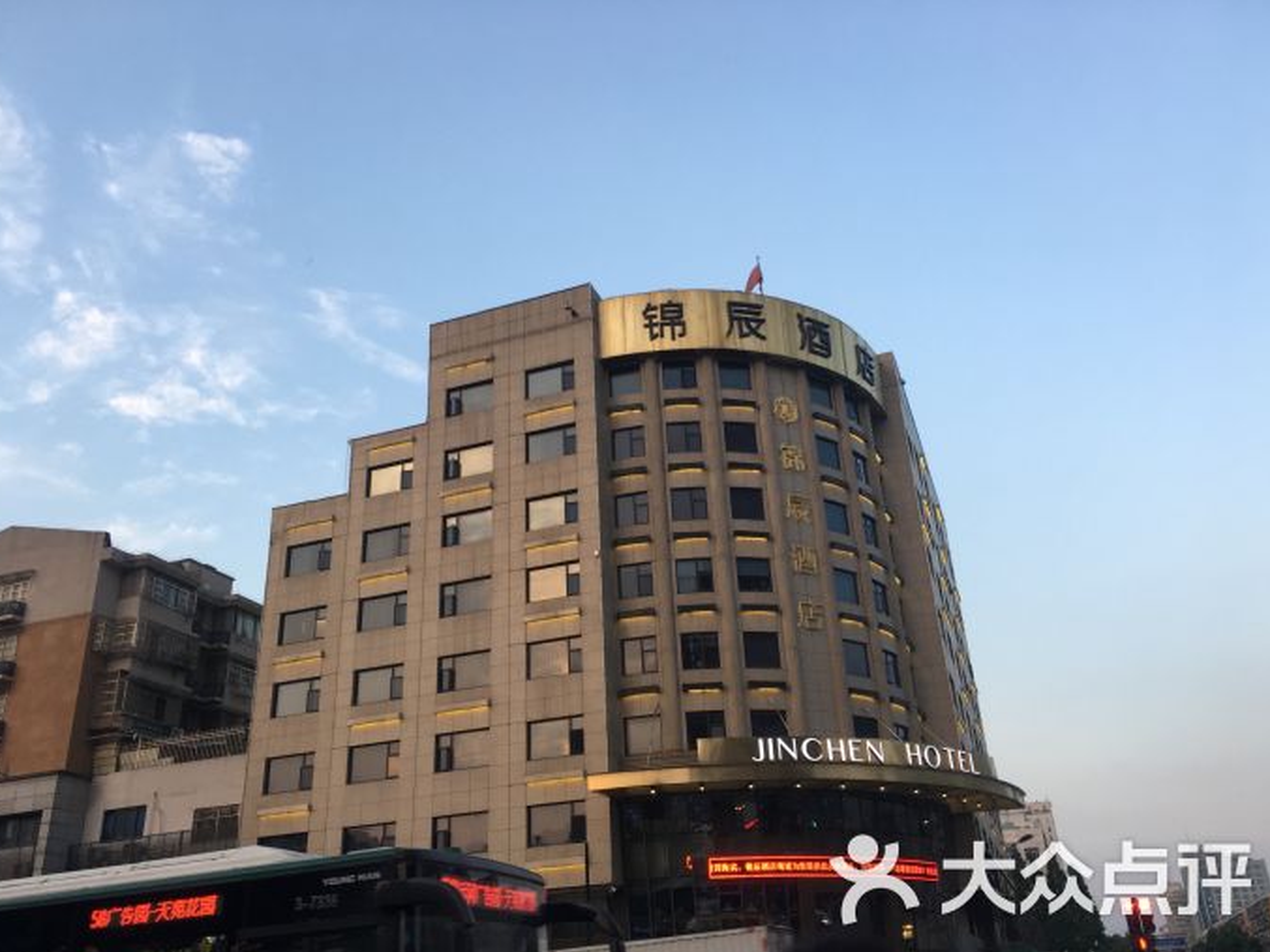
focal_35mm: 30
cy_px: 484
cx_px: 643
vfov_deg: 46.8
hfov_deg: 60.0
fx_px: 1101
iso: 40
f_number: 2.2
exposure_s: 1/100
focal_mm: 4.15
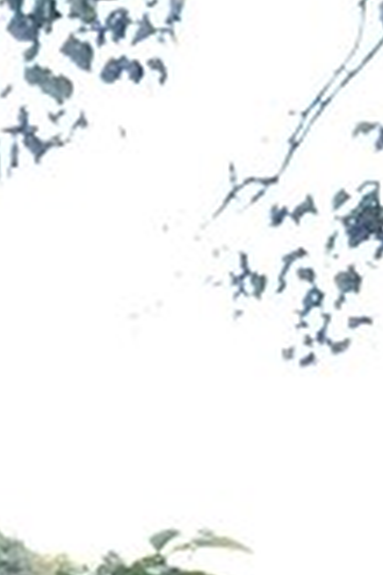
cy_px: 1603
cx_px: -136
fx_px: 6686
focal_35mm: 419
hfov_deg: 3.3
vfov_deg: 4.7
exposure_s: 1/60
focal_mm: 6
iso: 32
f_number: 2.4
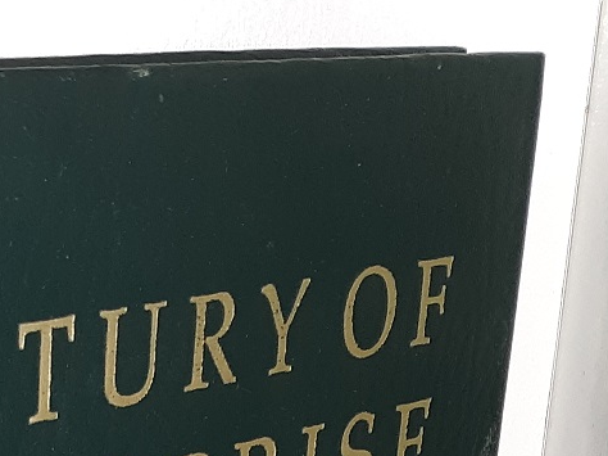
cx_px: -77
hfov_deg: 15.7
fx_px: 2142
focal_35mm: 122
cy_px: 975
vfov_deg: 10.8
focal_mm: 3.7
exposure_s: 1/60
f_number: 1.7
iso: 64
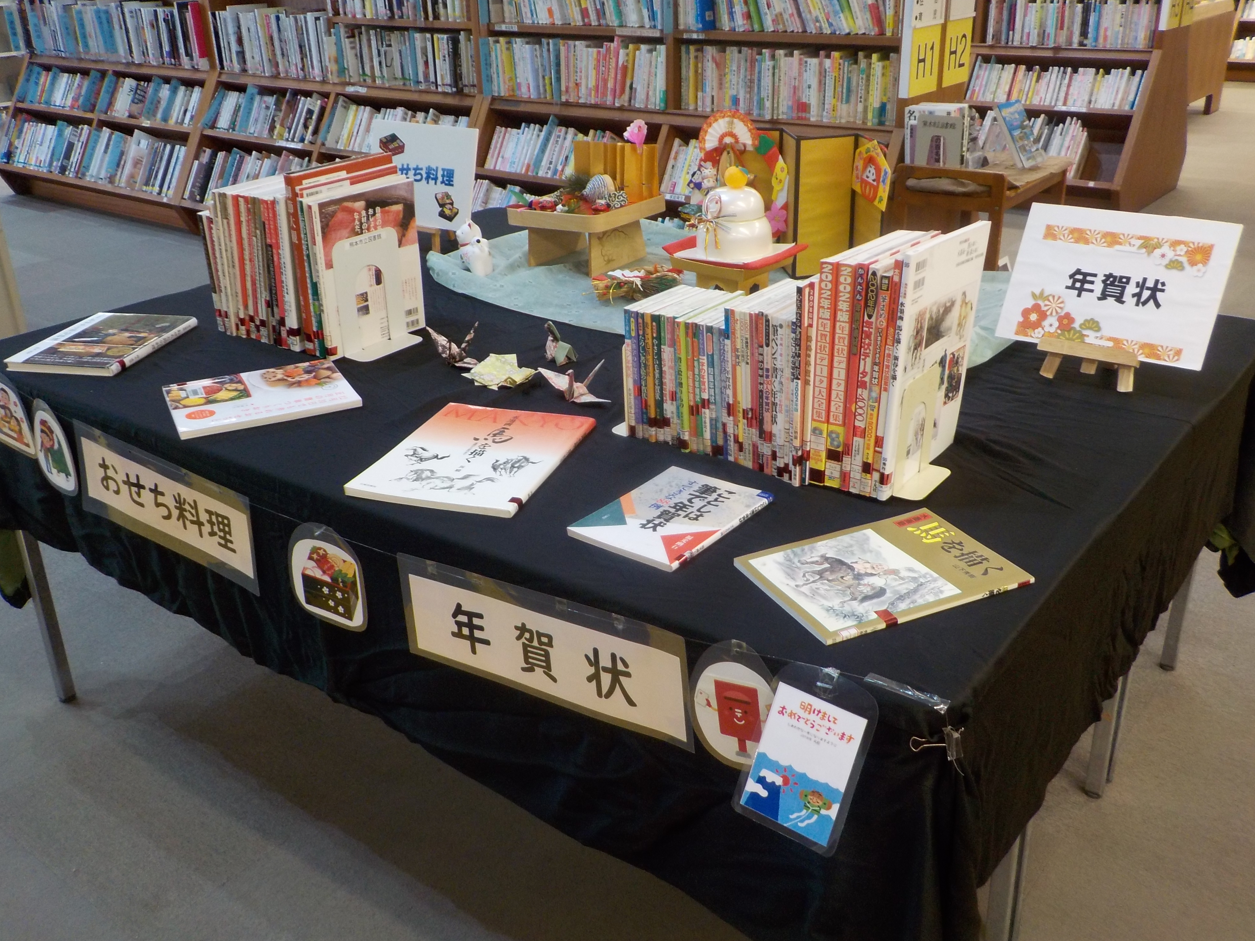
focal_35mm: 30
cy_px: 470
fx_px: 1088
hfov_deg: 60.0
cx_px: 628
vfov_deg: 46.8
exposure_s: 1/30
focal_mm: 4.1
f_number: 3.3
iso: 200
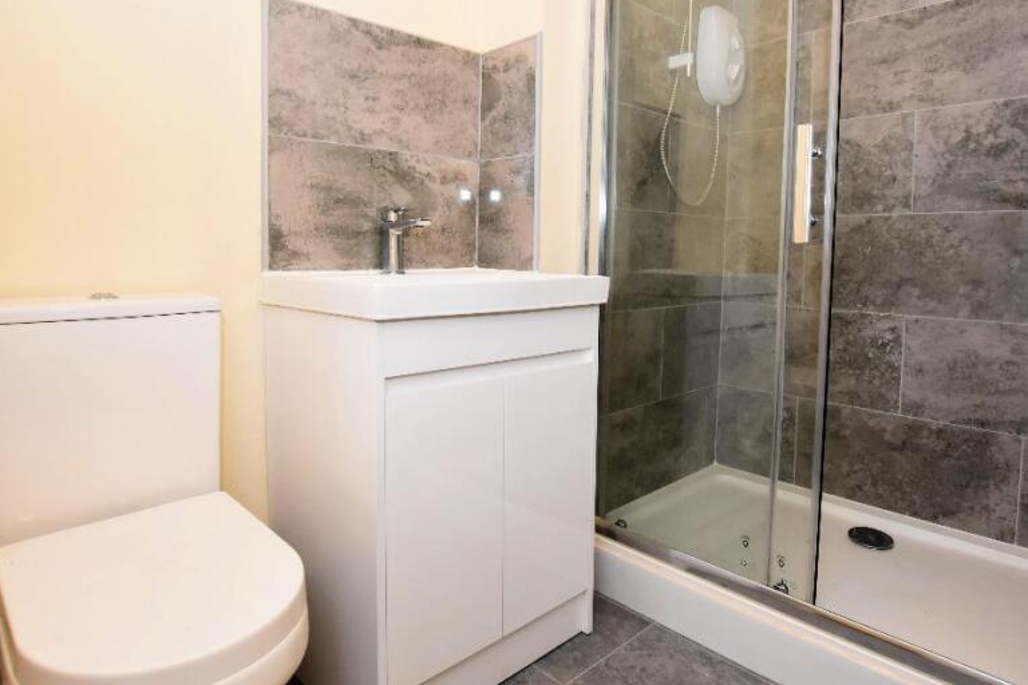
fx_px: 571
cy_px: 287
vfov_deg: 61.6
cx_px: 505
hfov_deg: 84.0
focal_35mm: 20
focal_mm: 10
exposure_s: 1/125
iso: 900
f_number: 4
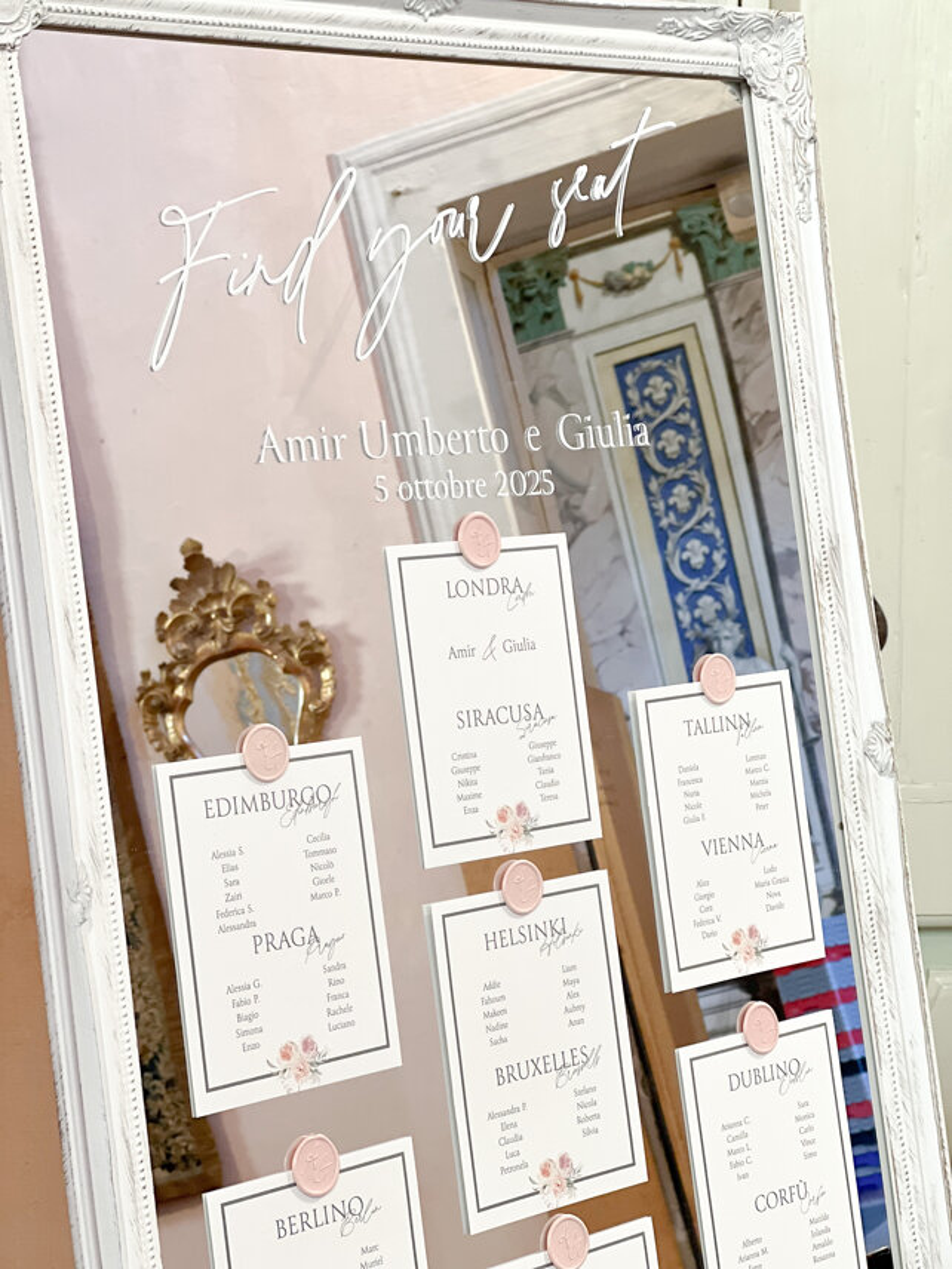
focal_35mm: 77
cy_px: 634
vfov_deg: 25.3
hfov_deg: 19.1
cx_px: 476
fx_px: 2824
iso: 160
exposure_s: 1/35
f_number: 2.8
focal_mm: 9
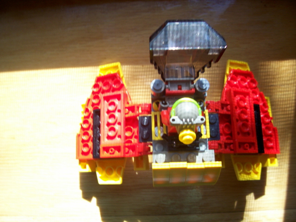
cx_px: 148
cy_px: 111
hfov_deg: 54.0
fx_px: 291
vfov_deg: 41.8
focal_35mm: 34
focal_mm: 5.6
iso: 80
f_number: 2.7
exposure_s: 1/122
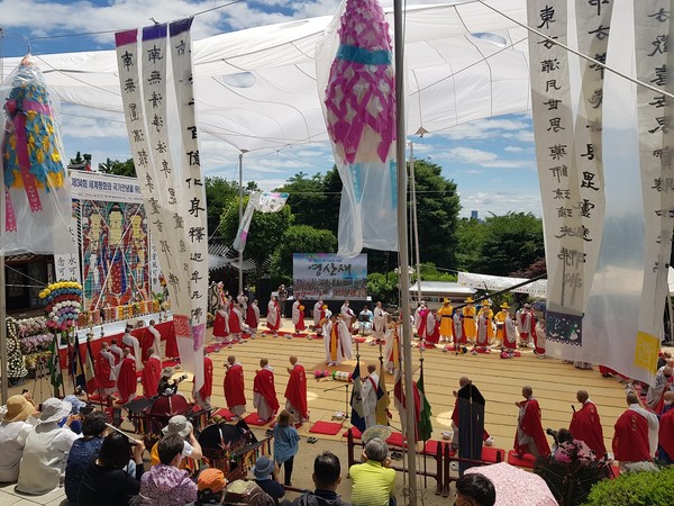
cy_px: 253
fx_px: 506
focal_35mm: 26
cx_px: 337
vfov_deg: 53.1
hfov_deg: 67.3
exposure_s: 1/3816
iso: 40
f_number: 1.7
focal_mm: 4.2
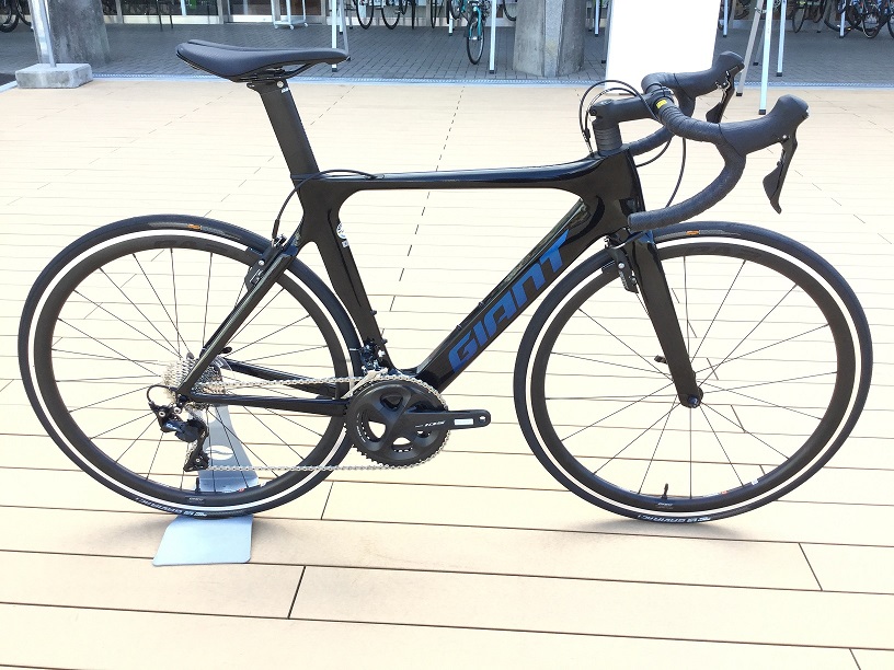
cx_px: 447
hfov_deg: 58.4
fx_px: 801
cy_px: 335
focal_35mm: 31
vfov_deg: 45.4
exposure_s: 1/120
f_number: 2.4
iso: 32
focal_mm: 3.3
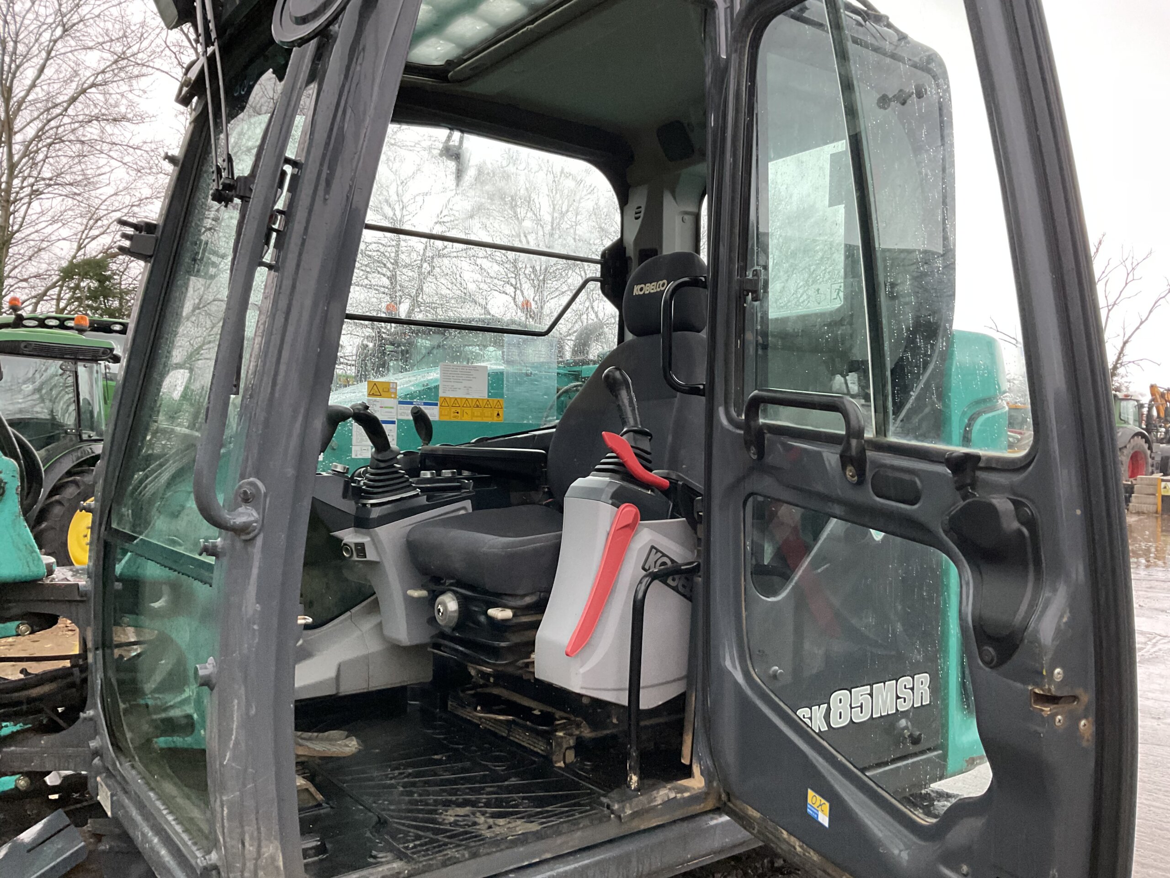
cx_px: 585
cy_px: 439
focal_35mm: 29
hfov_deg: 61.7
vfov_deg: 48.2
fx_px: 980
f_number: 1.8
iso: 160
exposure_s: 1/50
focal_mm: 3
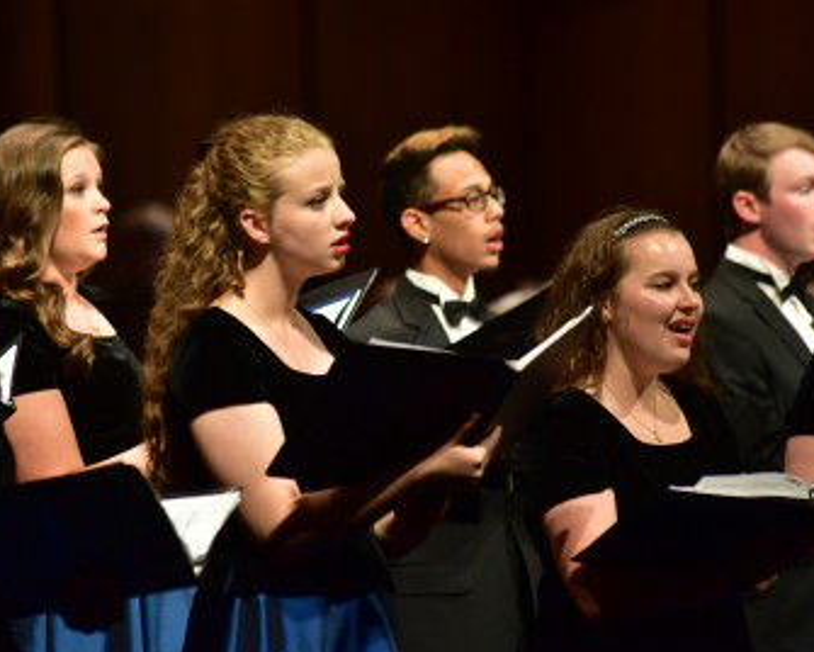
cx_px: 411
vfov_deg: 6.6
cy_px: 336
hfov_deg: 8.2
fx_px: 5661
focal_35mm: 235
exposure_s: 1/160
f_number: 5
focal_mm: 200
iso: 1600
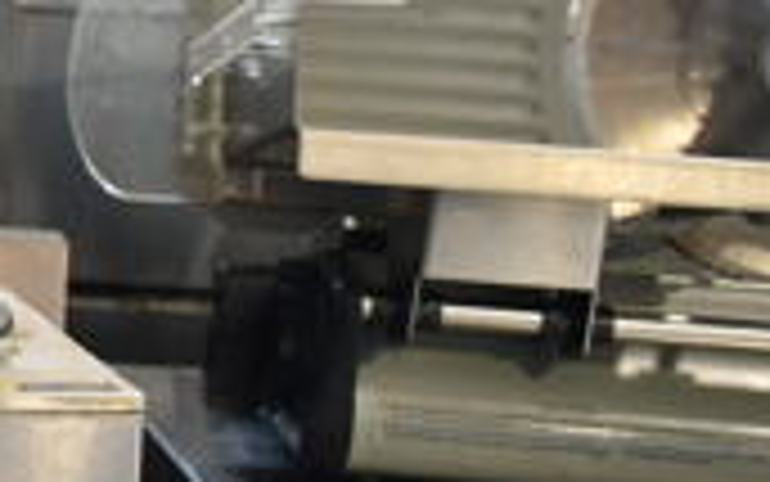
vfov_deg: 13.4
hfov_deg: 17.5
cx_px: -581
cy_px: 198
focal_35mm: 98
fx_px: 2057
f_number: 3.5
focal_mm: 18
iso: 400
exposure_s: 1/30
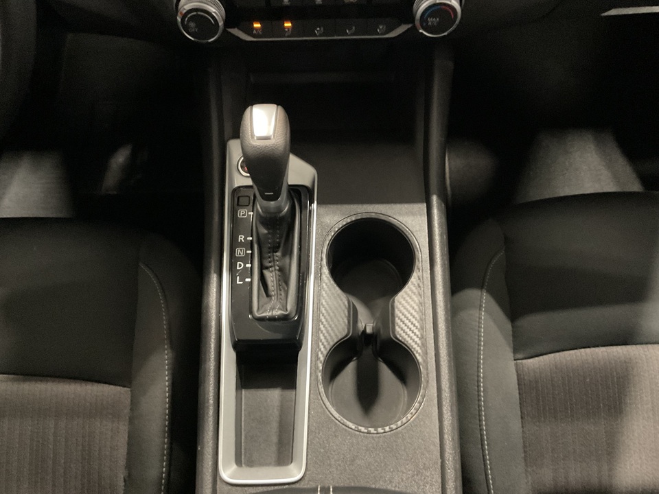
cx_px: 330
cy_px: 247
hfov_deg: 61.7
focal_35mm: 29
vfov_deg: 48.2
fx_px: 552
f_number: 1.8
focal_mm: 3
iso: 500
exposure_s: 1/25
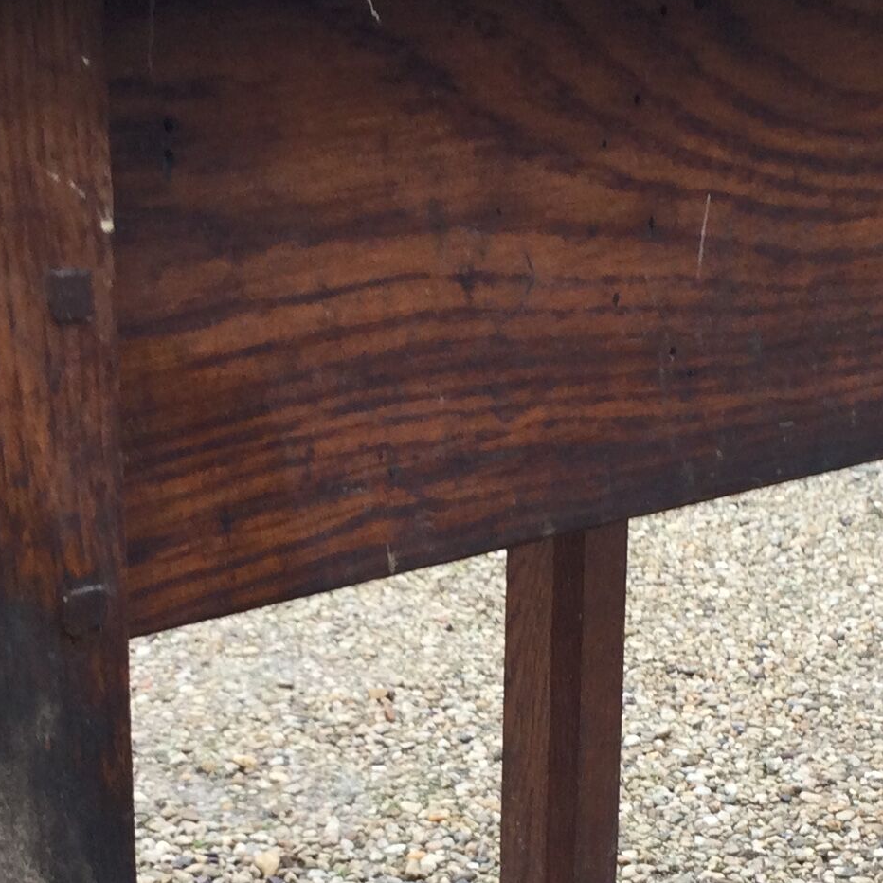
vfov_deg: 17.8
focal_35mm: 96
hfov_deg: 18.1
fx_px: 2771
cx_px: 550
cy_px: 818
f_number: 2.4
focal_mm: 3.3
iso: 25
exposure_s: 1/50
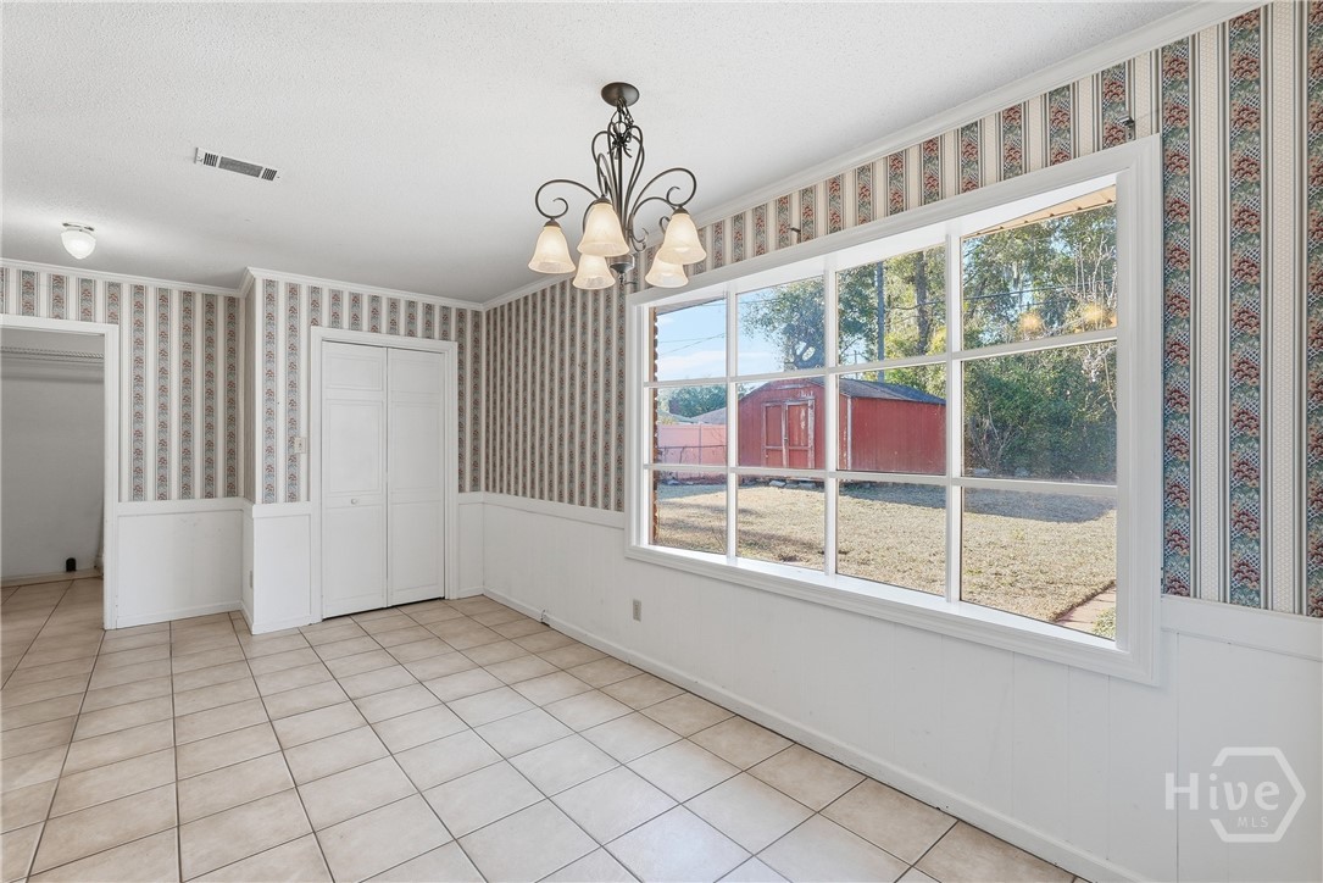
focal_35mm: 16
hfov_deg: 96.7
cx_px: 662
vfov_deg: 73.8
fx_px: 588
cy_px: 442
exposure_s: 1/160
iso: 320
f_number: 9
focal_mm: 16
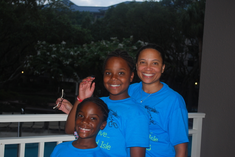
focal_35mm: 52
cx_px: 118
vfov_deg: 25.8
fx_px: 343
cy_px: 78
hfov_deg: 37.8
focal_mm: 35
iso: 200
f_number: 5.3
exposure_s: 1/60
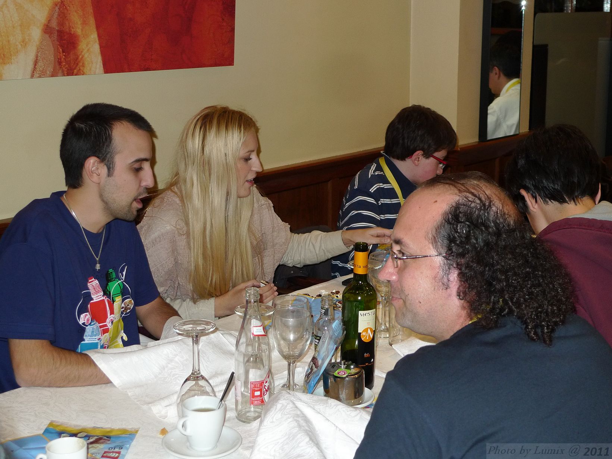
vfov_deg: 25.7
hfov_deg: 33.8
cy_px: 230
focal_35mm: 57
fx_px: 1008
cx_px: 306
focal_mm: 12.1
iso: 200
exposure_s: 1/60
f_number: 2.8
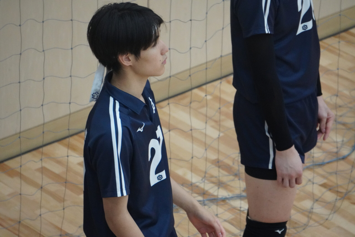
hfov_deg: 6.8
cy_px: 118
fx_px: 2988
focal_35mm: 303
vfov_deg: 4.5
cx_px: 178
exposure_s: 1/200
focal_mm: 202
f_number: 7.1
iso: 6400
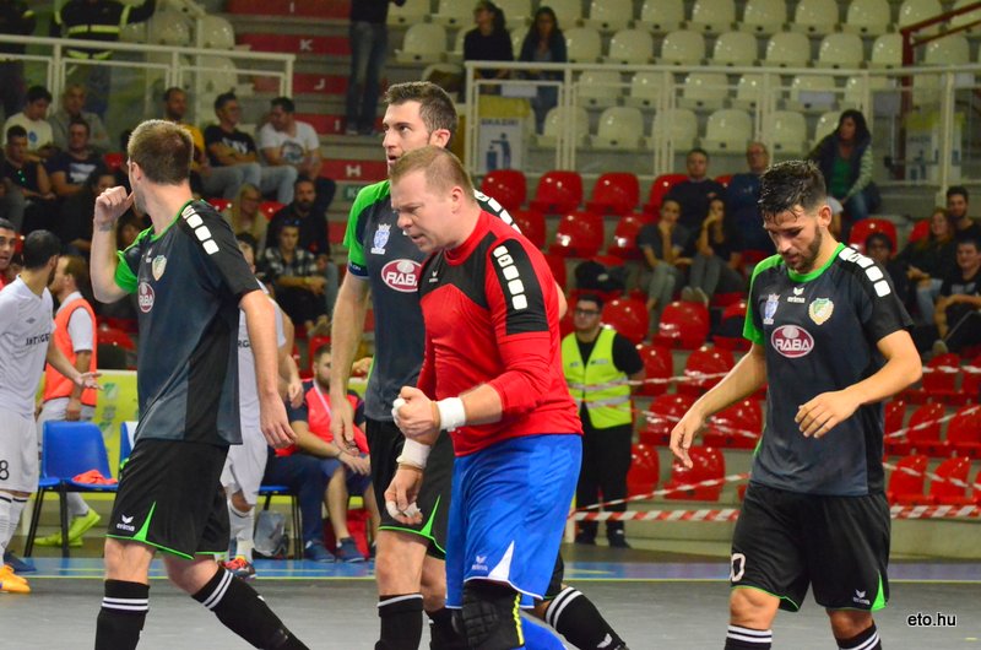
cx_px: 490
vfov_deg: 7.5
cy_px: 325
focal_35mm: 183
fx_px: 4977
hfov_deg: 11.3
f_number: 6.3
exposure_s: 1/400
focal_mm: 122
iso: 6400
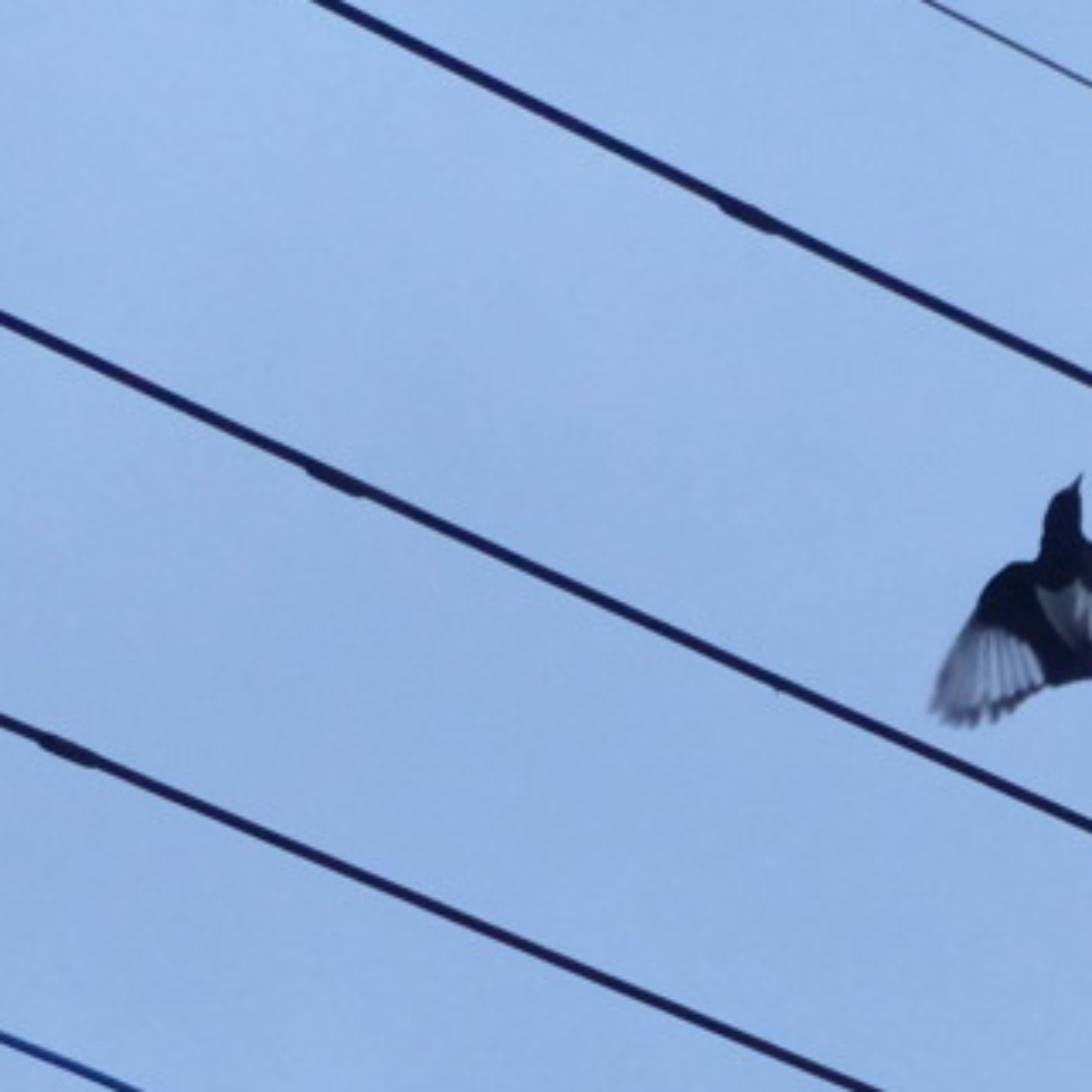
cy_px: 932
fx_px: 18416
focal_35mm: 516
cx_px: 1500
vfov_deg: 3.4
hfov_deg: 3.4
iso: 800
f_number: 2.8
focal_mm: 33
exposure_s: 1/500
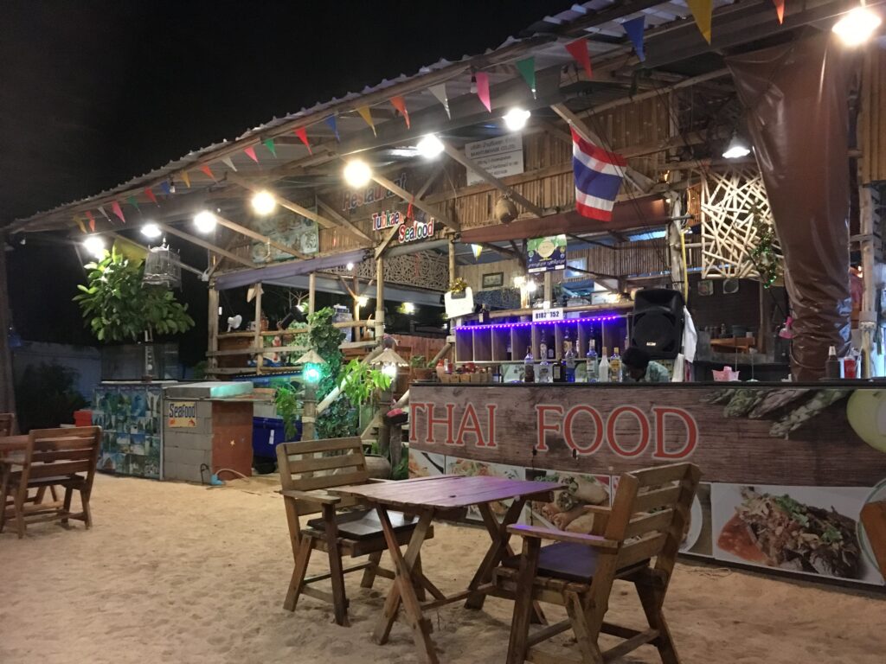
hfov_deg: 61.7
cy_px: 332
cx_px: 443
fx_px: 742
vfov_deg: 48.2
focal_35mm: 29
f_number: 2.2
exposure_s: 1/17
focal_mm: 4.15
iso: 320
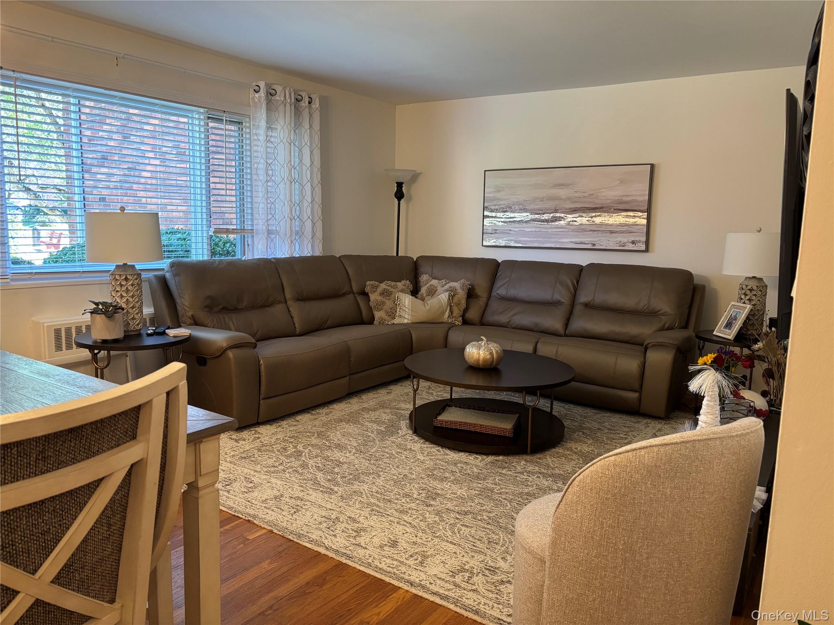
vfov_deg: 53.1
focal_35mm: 26
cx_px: 417
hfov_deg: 67.3
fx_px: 626
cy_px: 312
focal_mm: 5.96
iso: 200
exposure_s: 1/60
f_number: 1.6
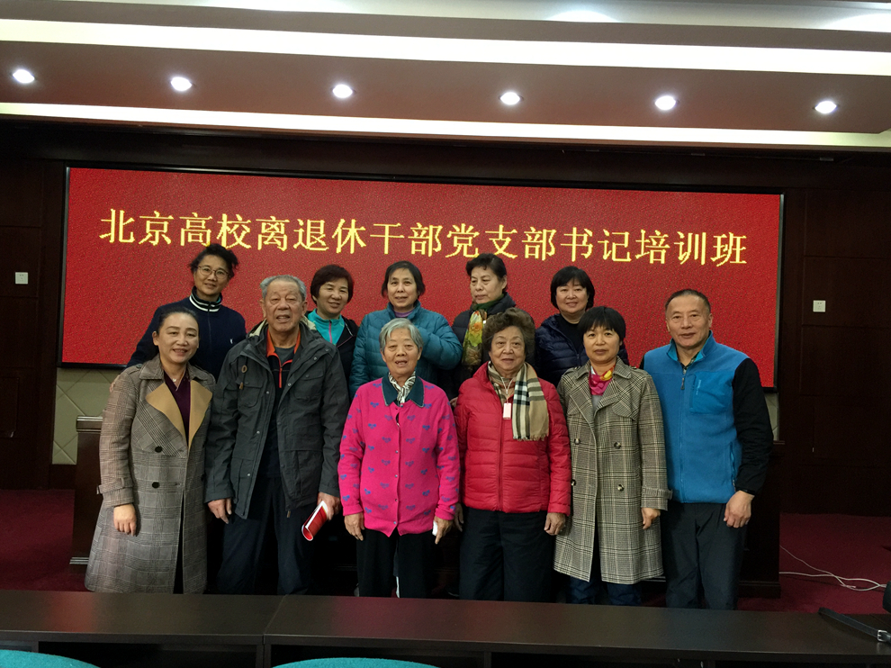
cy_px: 332
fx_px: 772
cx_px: 438
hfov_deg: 60.0
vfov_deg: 46.8
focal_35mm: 30
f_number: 2.2
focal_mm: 4.15
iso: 125
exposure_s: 1/17
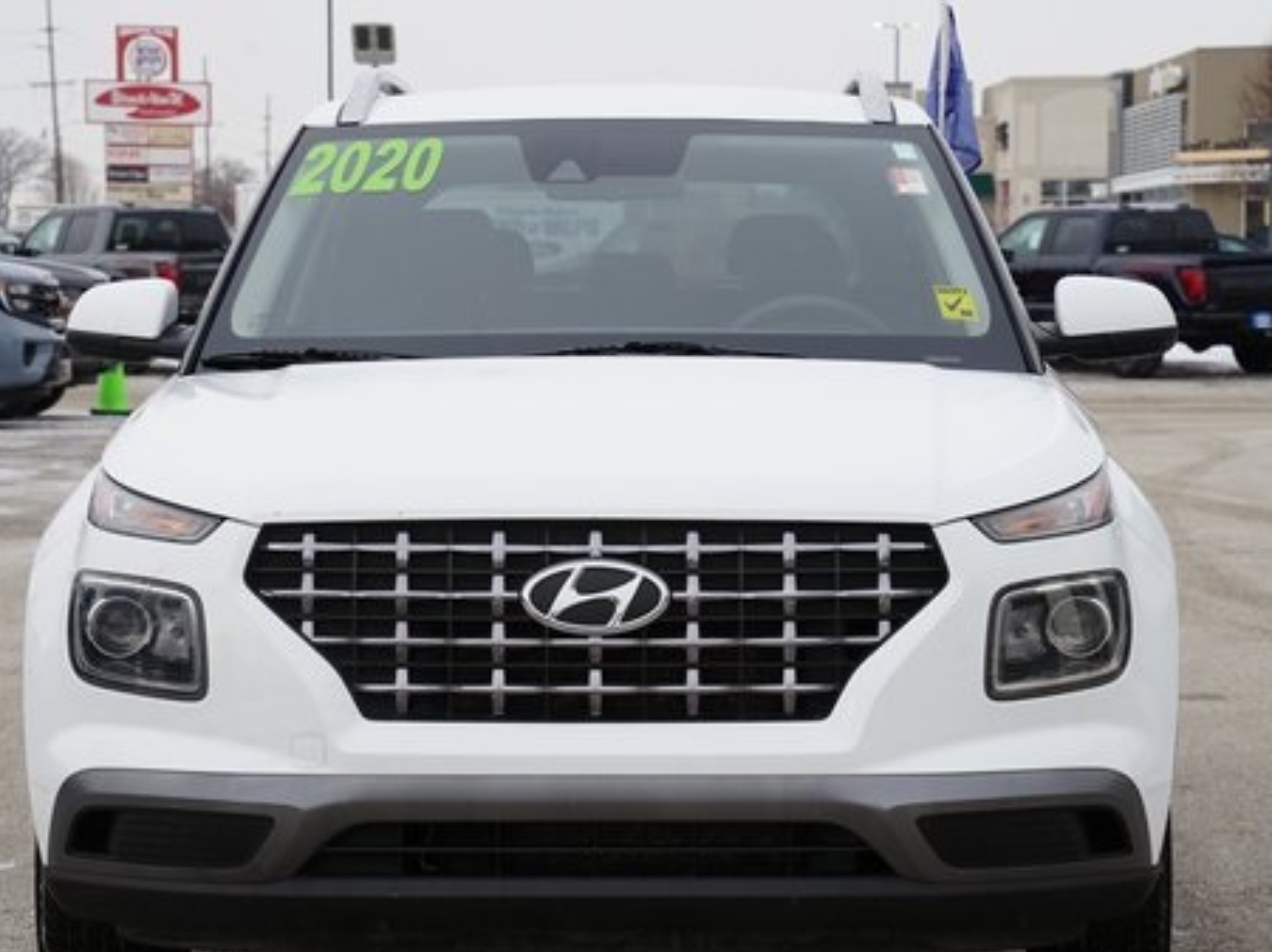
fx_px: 3820
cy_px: 513
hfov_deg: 18.9
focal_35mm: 104
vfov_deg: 14.2
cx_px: 625
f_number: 10
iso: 100
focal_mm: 76
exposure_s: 1/100
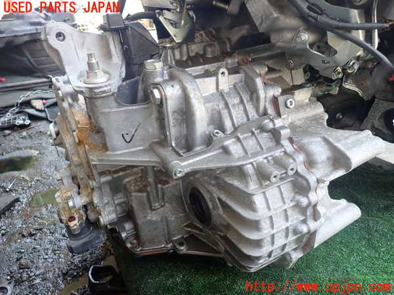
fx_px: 285
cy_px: 148
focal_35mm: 25
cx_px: 197
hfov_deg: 69.4
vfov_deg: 54.9
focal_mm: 4.5
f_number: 2
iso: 100
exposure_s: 1/80
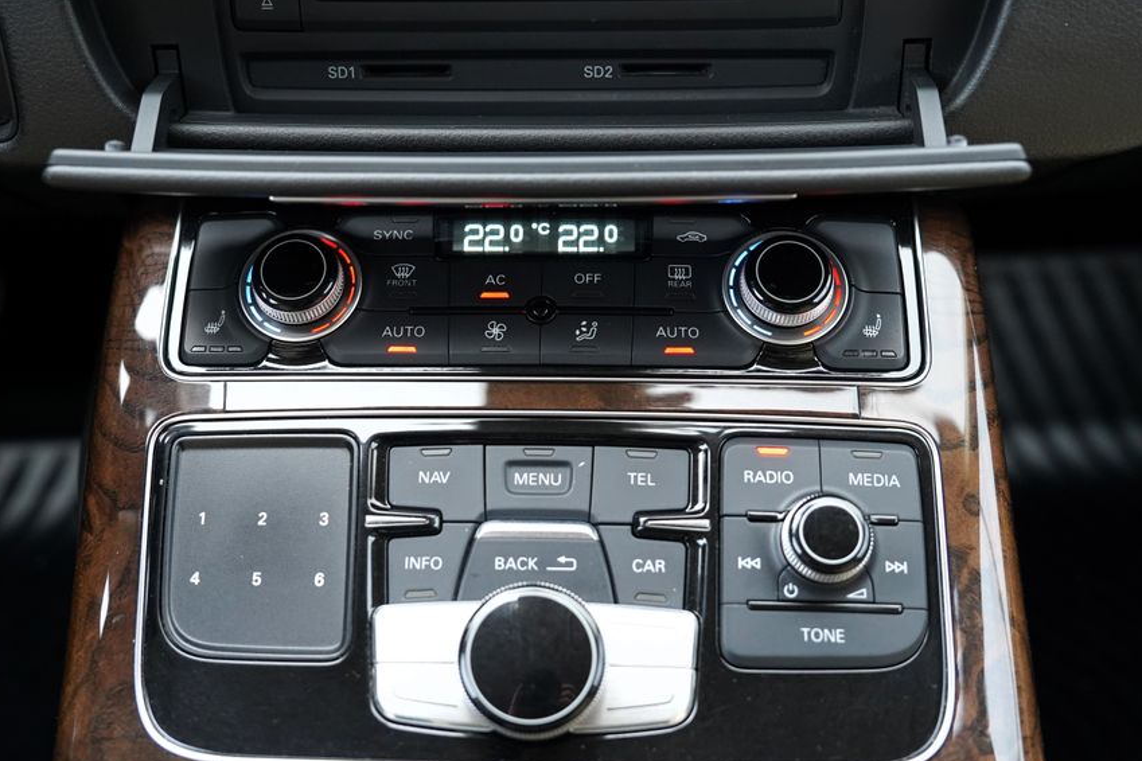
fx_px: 1301
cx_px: 546
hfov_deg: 47.4
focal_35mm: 41
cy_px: 346
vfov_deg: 32.6
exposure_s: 1/160
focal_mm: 34
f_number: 4
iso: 3200
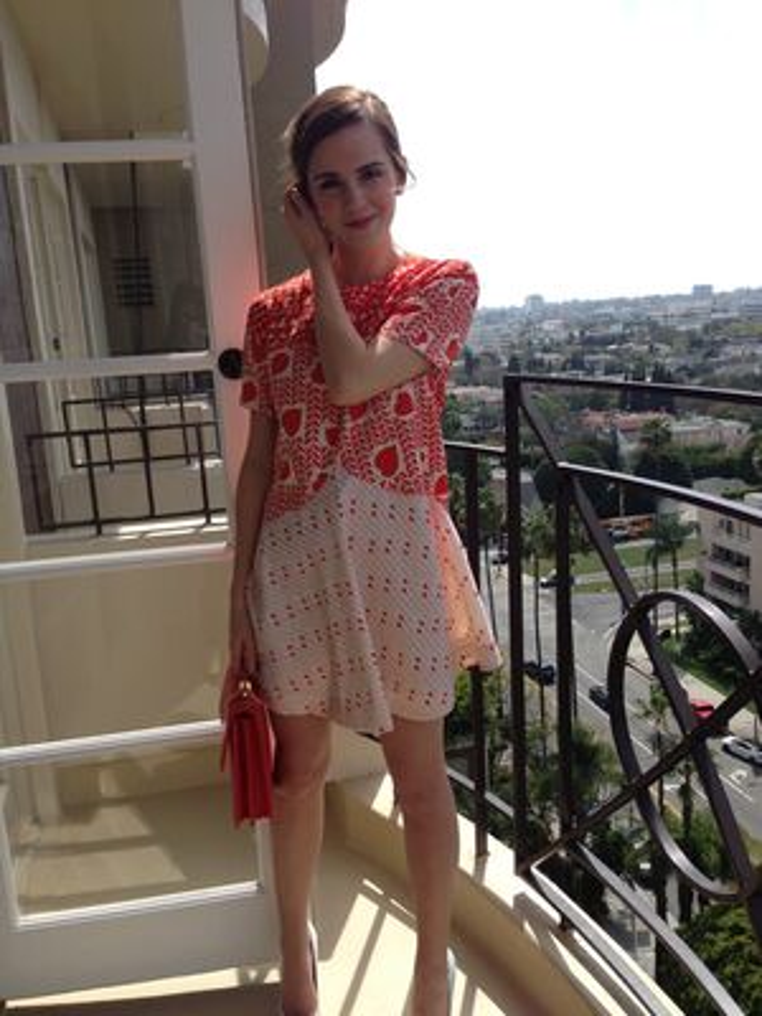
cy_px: 508
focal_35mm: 33
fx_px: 969
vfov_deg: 55.4
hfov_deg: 42.9
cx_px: 381
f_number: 2.4
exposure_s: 1/1323
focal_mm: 4.12
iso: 50
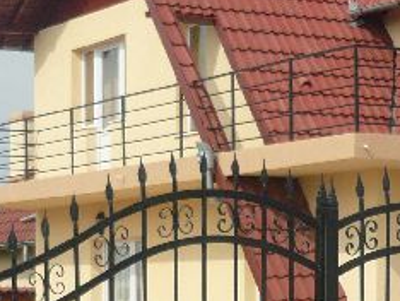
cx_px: 323
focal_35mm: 140
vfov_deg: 10.3
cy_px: 453
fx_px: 1619
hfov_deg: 14.0
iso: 100
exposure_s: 1/200
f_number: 9
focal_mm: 6.8
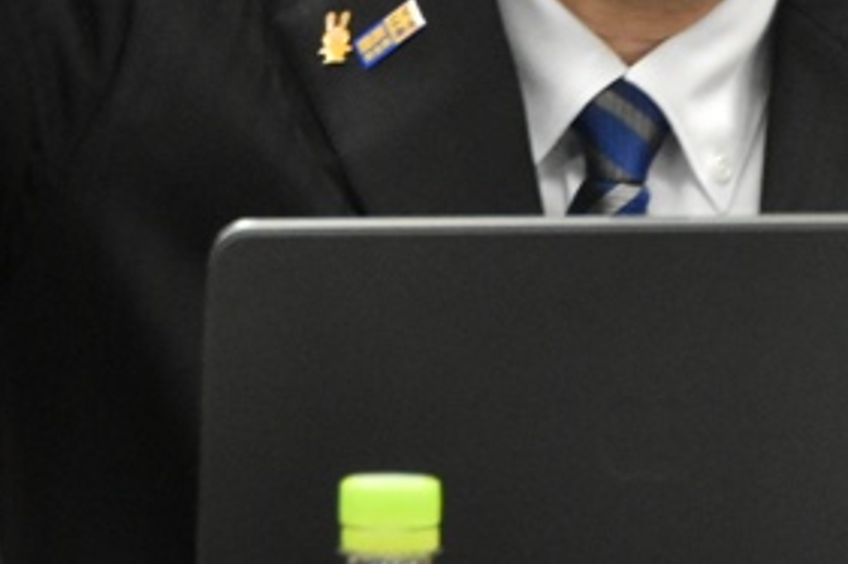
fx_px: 19327
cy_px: -93
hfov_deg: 2.5
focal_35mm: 821
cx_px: 709
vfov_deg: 1.7
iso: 2500
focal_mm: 150
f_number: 6.3
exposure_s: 1/160
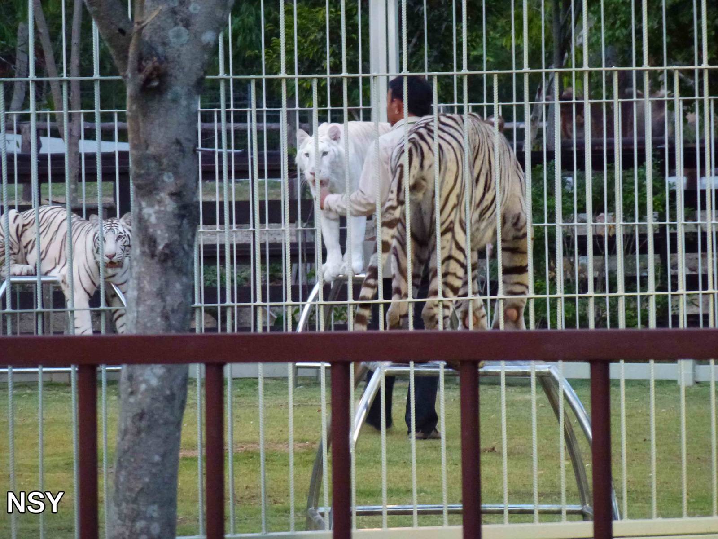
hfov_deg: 8.0
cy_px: 270
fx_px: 5165
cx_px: 359
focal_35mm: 249
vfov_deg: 6.0
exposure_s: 1/10
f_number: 5.6
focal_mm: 44.5
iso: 800
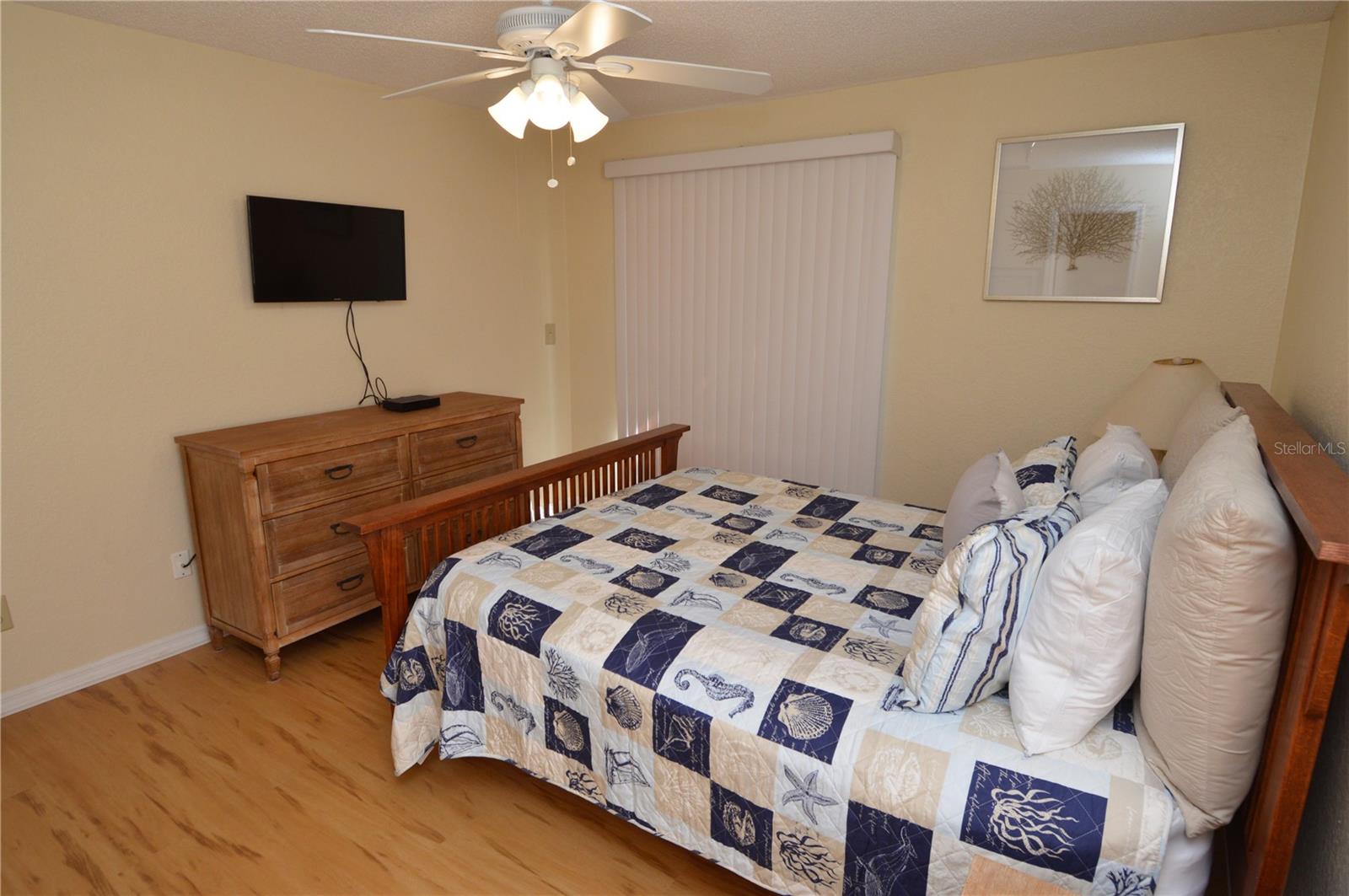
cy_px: 448
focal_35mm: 18
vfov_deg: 67.3
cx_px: 674
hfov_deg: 90.1
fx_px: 674
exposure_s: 1/80
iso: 400
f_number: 4.5
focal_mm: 12
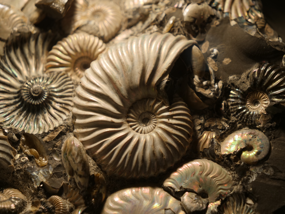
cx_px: 142
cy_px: 107
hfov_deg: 16.4
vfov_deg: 12.3
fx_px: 988
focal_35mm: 120
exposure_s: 1/250
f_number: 4
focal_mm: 60
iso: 400
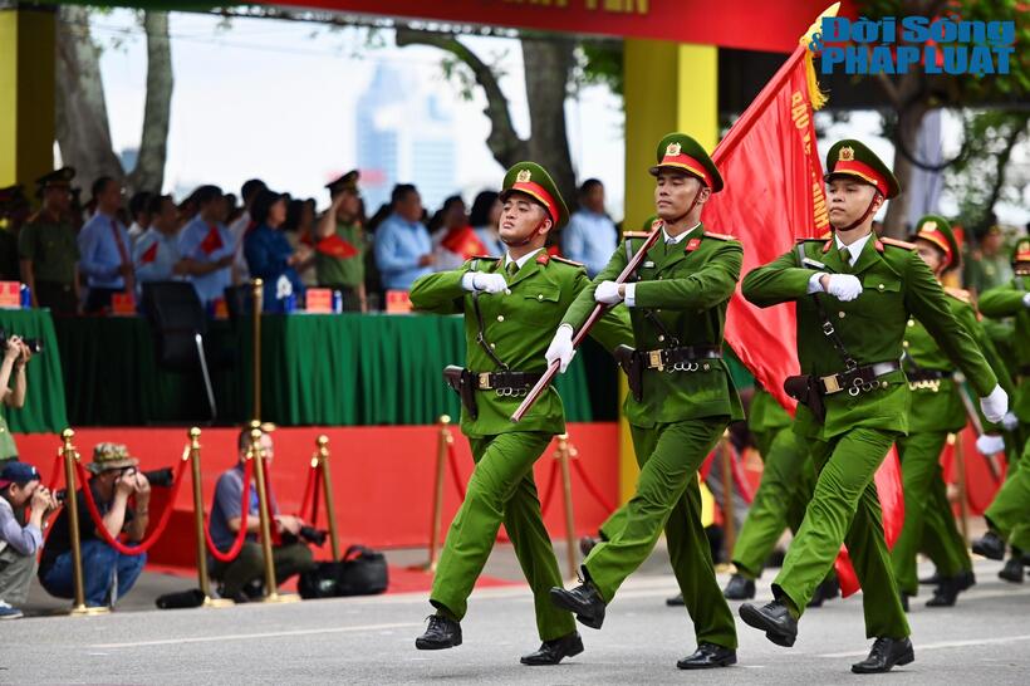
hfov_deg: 12.8
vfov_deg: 8.6
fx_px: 4576
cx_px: 515
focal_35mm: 160
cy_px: 343
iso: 500
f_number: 2.8
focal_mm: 160
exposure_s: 1/2500
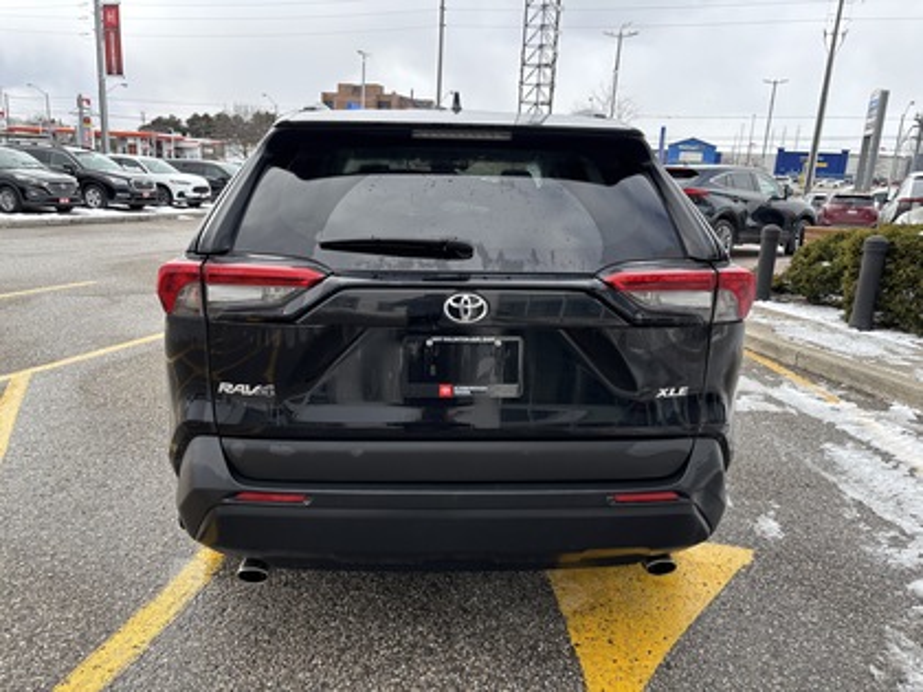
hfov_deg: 67.3
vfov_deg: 53.1
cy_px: 346
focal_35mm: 26
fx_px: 693
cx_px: 462
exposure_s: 1/581
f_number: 1.6
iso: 50
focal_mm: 5.96
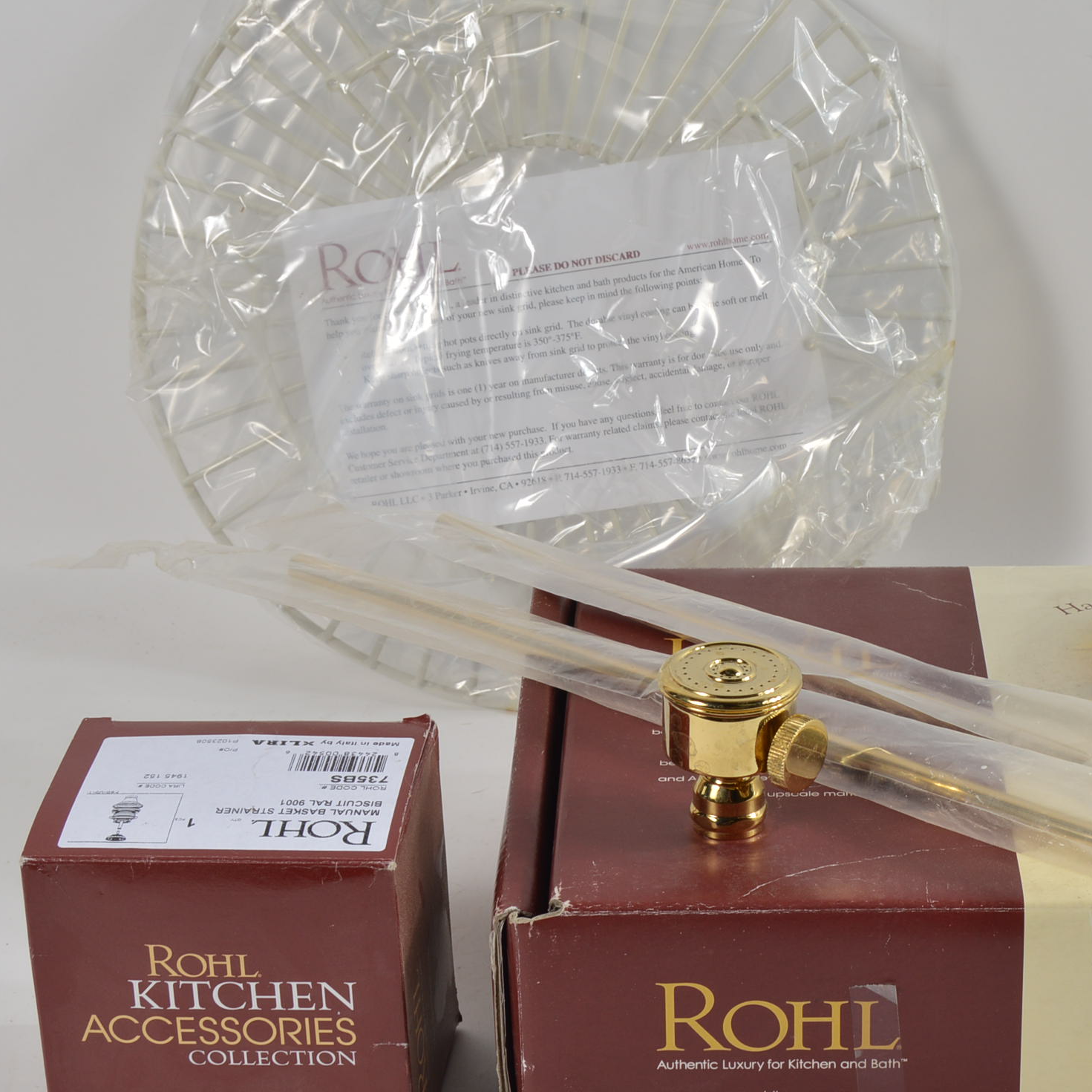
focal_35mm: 99
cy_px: 552
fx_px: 3533
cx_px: 886
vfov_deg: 17.6
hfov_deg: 17.4
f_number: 8
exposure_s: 1/80
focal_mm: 38
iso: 100
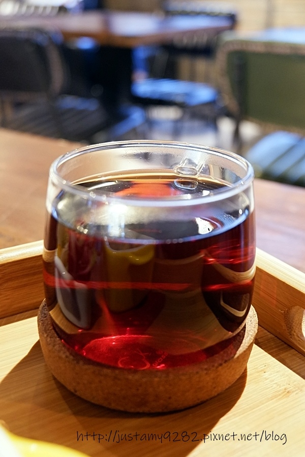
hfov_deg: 31.9
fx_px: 534
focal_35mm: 42
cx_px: 152
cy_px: 228
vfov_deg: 46.4
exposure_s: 1/9
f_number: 4.5
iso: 3200
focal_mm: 28.2
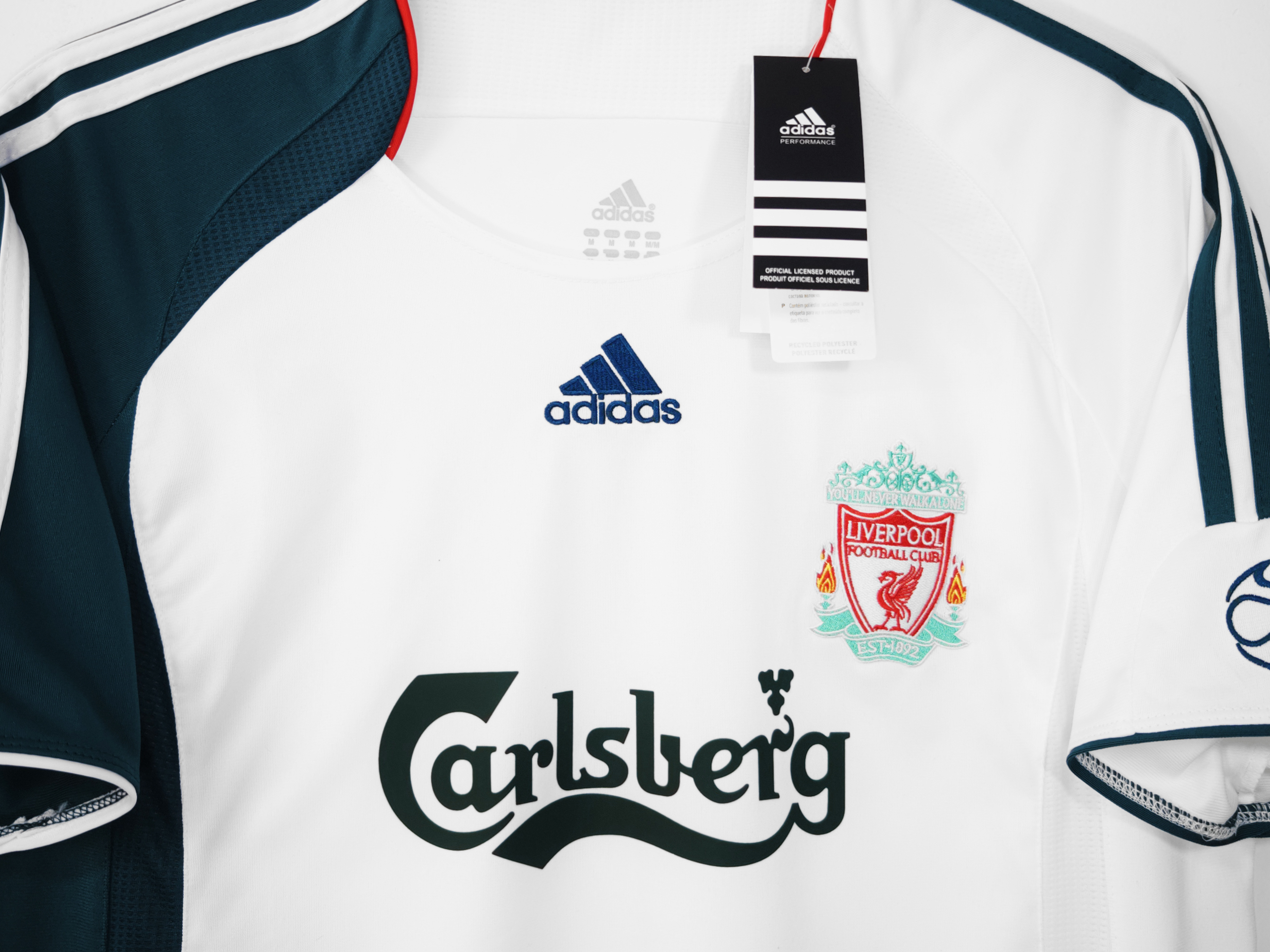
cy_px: 331
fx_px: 1284
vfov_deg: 40.3
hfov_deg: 52.5
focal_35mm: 35
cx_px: 572
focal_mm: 8.67
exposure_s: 1/100
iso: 123
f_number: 1.75
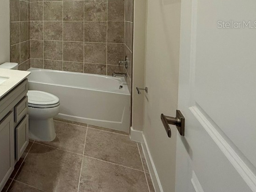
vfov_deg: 48.3
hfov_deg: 57.3
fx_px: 192
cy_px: 24
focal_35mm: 26
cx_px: 23
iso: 160
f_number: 2.2
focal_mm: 2.22
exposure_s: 1/120
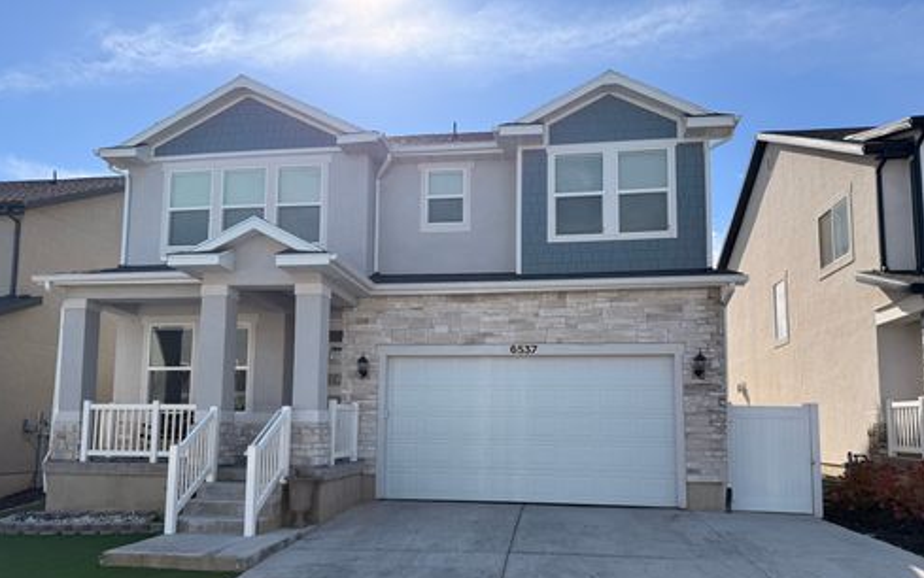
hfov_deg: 70.4
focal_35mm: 26
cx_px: 467
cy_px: 350
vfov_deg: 47.3
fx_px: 655
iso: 80
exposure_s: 1/4405
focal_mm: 6.76
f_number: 1.78
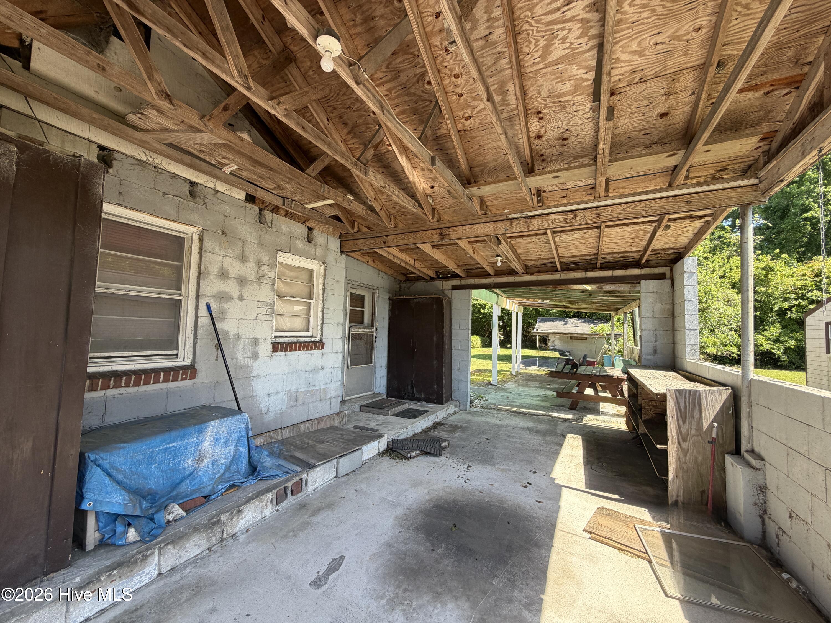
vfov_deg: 85.7
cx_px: 416
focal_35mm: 14
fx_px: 336
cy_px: 312
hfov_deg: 102.1
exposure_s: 1/146
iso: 50
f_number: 2.2
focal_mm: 2.22
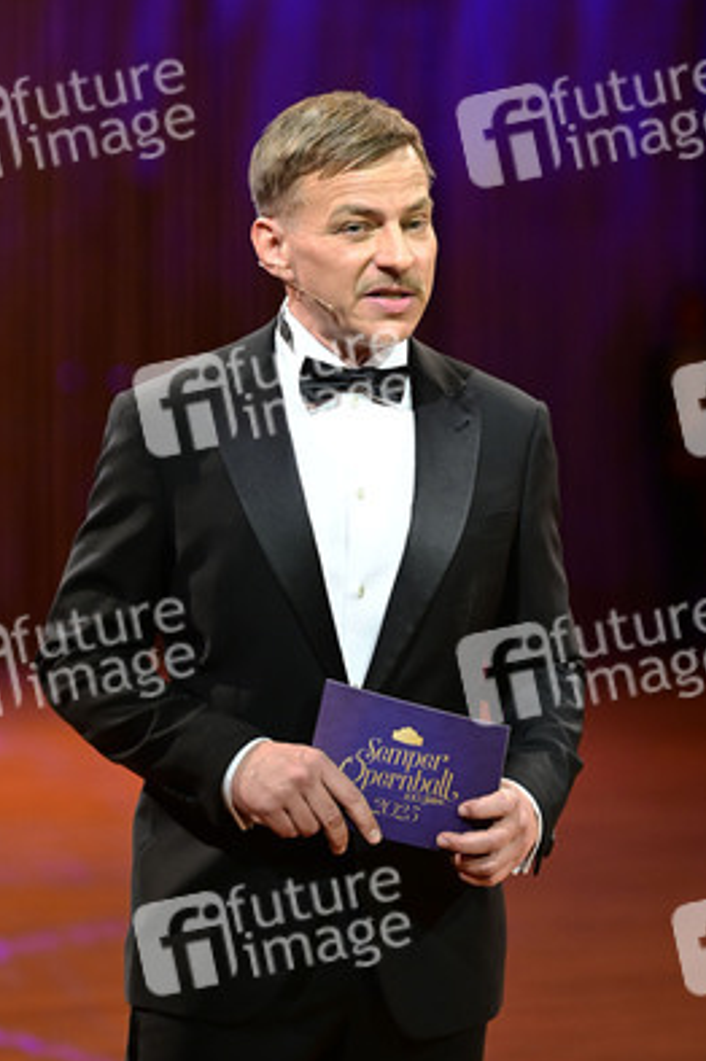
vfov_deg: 15.0
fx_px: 4037
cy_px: 528
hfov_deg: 10.0
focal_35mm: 137
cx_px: 350
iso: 4000
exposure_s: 1/250
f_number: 2.8
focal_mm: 135
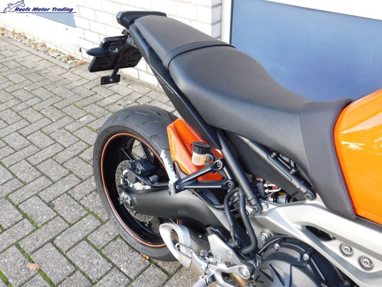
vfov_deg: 46.8
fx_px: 331
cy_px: 144
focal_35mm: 30
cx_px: 191
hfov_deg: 60.0
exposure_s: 1/100
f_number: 3.2
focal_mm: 5.3
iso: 125
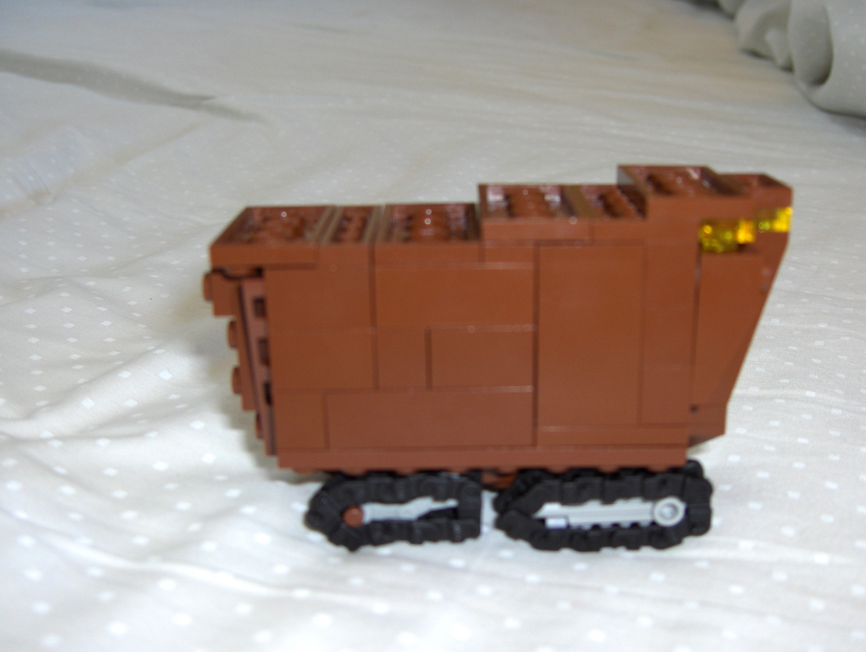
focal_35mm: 43
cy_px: 348
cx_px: 459
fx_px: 1077
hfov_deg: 43.8
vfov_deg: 33.7
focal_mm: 8
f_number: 2.8
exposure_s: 1/60
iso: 100
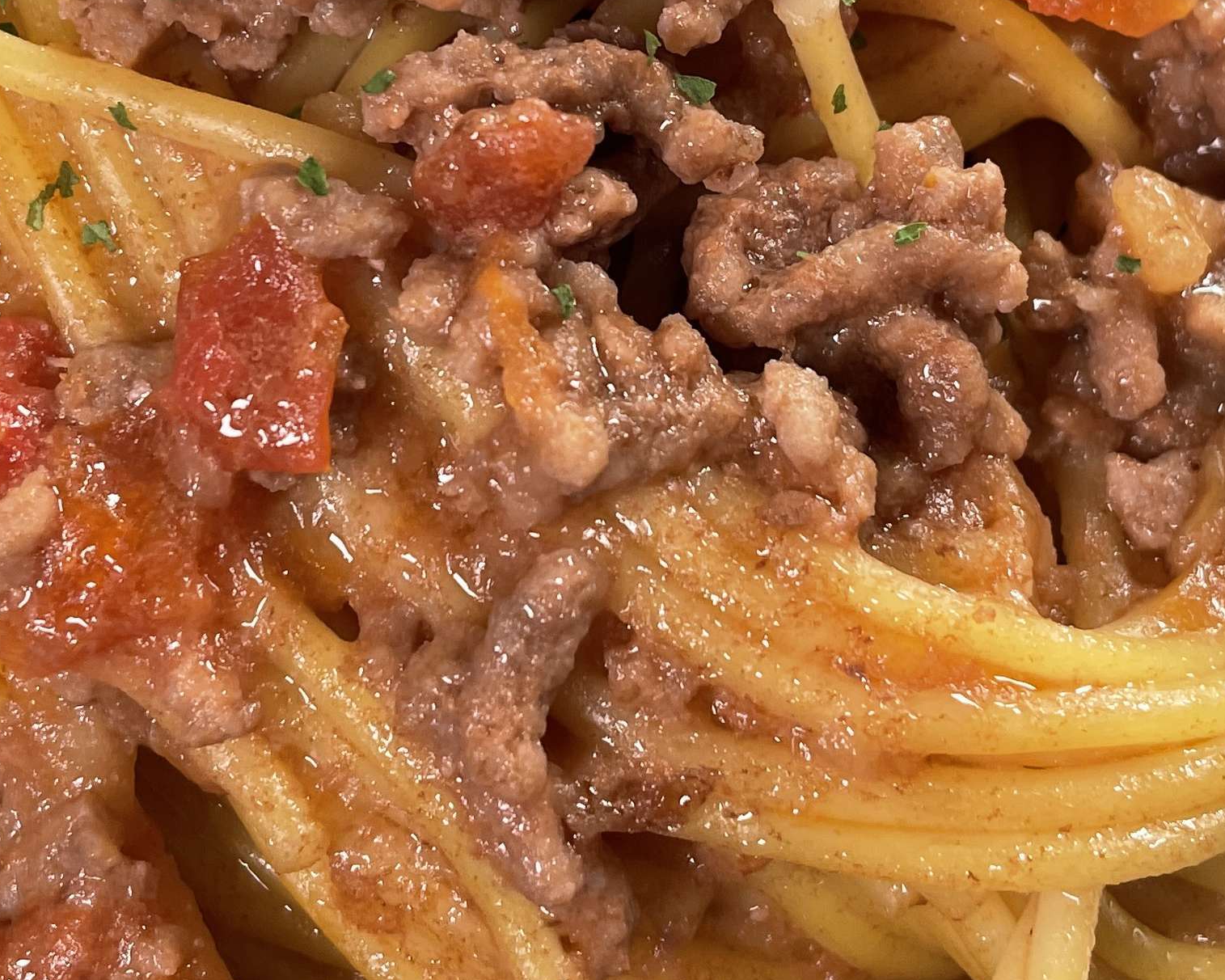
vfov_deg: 22.6
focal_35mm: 67
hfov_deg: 28.3
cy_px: 222
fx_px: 2429
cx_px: 570
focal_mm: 4.2
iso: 80
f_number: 1.6
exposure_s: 1/121
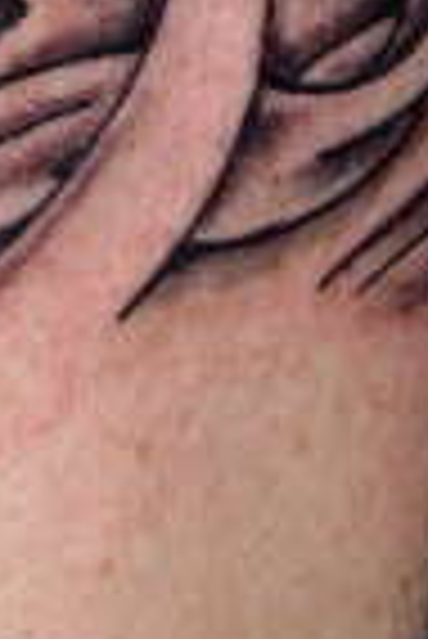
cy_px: 22
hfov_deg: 3.9
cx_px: -135
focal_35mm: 355
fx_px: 6315
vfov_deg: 5.8
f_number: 4
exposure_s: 1/60
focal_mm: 13.5
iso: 100
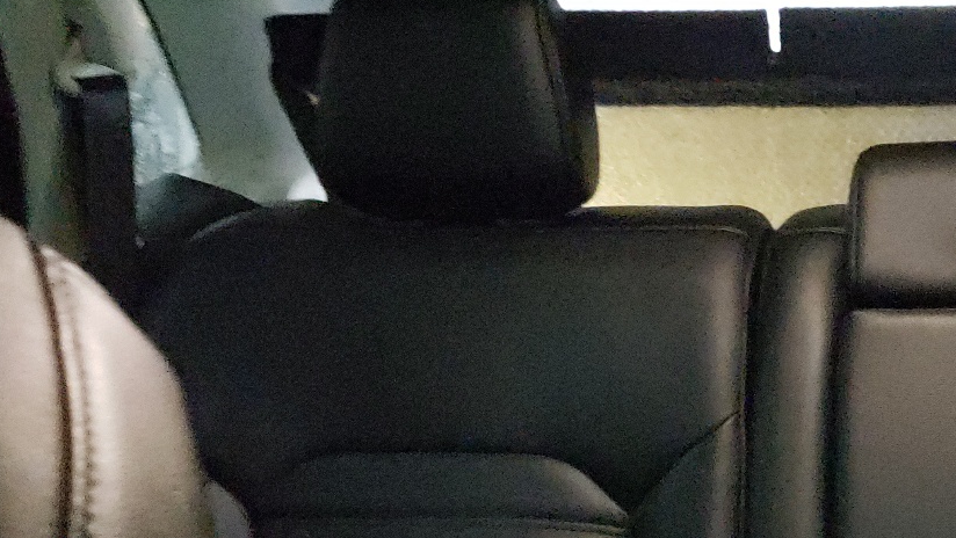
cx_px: 883
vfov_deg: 21.6
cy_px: 426
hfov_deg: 35.3
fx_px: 1395
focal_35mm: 55
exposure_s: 1/24
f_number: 1.5
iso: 2003
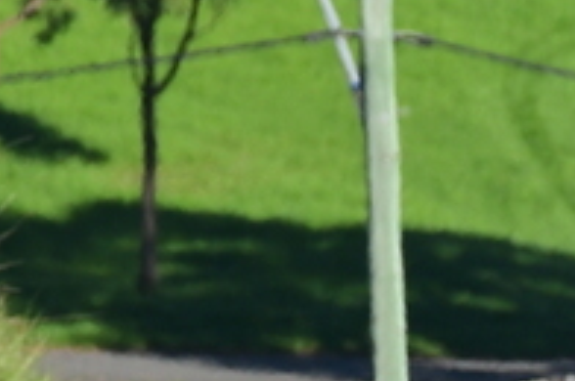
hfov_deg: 0.7
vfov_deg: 0.5
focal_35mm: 2762
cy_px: 673
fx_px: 44043
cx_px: 1021
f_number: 11
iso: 500
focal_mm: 450
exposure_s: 1/640
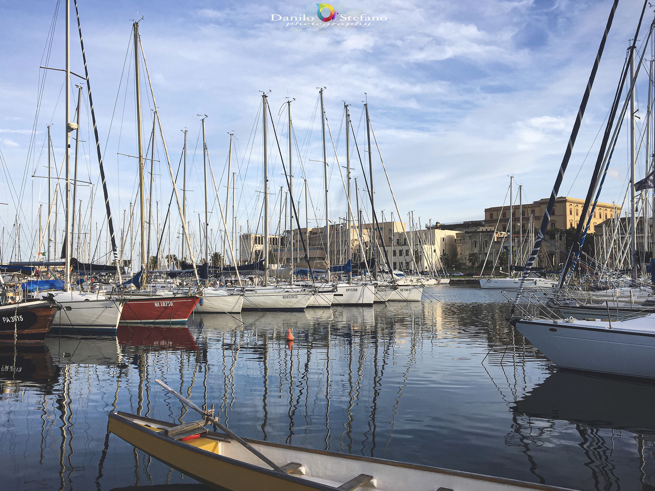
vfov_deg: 48.2
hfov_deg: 61.7
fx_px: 549
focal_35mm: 29
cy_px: 246
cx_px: 328
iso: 25
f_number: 2.2
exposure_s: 1/850
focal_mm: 4.15
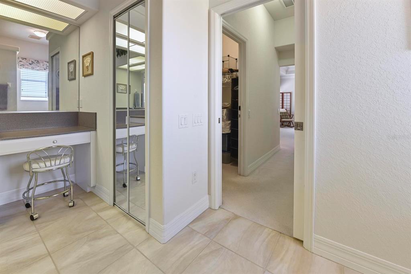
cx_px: 206
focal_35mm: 14
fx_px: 160
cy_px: 137
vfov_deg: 81.2
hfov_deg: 104.3
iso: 400
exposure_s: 1/10
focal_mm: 14
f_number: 9
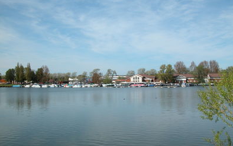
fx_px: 267
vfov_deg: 30.5
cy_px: 78
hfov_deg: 47.2
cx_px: 118
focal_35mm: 42
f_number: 7.2
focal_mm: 10
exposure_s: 1/356
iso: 100
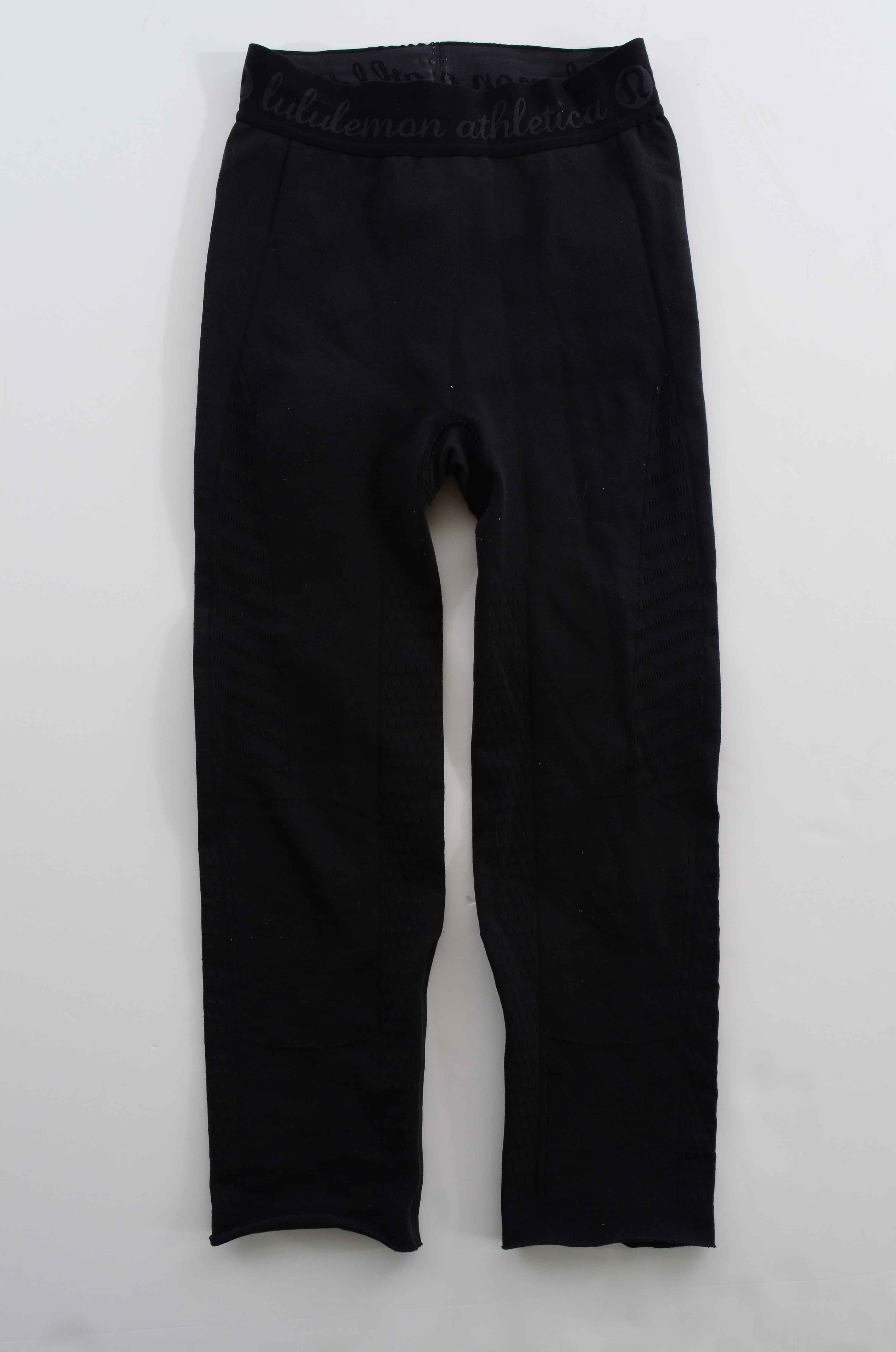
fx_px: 1237
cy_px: 676
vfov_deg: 57.3
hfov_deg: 39.8
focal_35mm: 33
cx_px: 448
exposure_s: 1/100
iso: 400
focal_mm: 22
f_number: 18
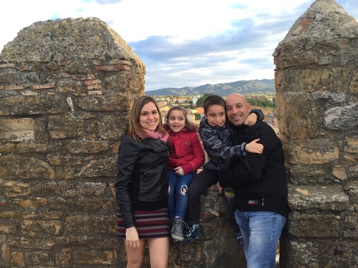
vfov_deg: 48.2
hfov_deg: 61.7
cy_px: 134
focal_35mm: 29
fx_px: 300
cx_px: 179
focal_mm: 4.15
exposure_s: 1/136
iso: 32
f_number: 2.2
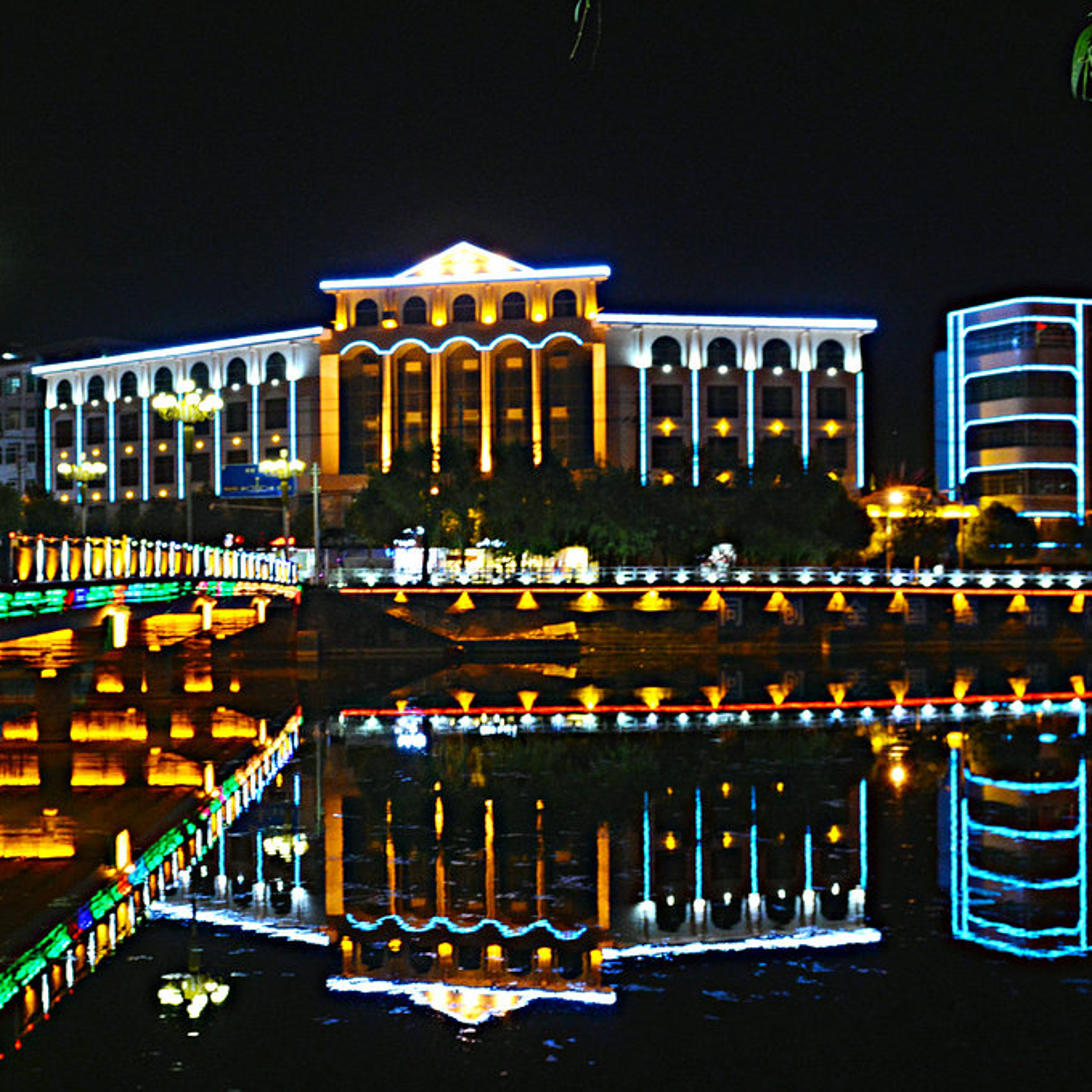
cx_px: 336
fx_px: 1713
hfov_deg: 34.9
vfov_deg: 35.3
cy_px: 577
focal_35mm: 48
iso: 1600
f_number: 5
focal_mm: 24
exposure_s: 1/20
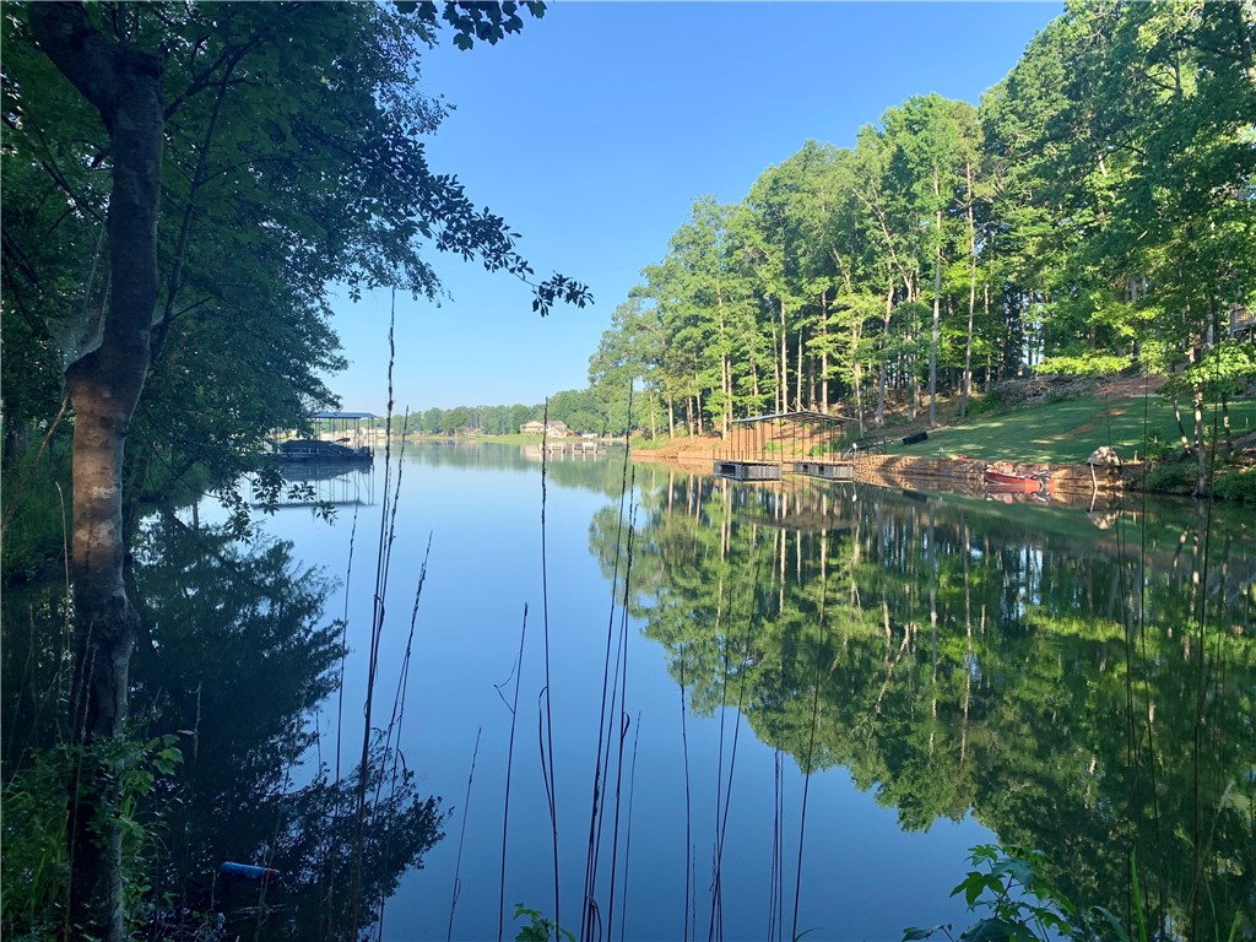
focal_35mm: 26
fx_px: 943
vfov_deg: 53.1
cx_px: 628
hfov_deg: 67.3
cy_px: 471
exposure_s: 1/808
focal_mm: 4.25
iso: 25
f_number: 1.8
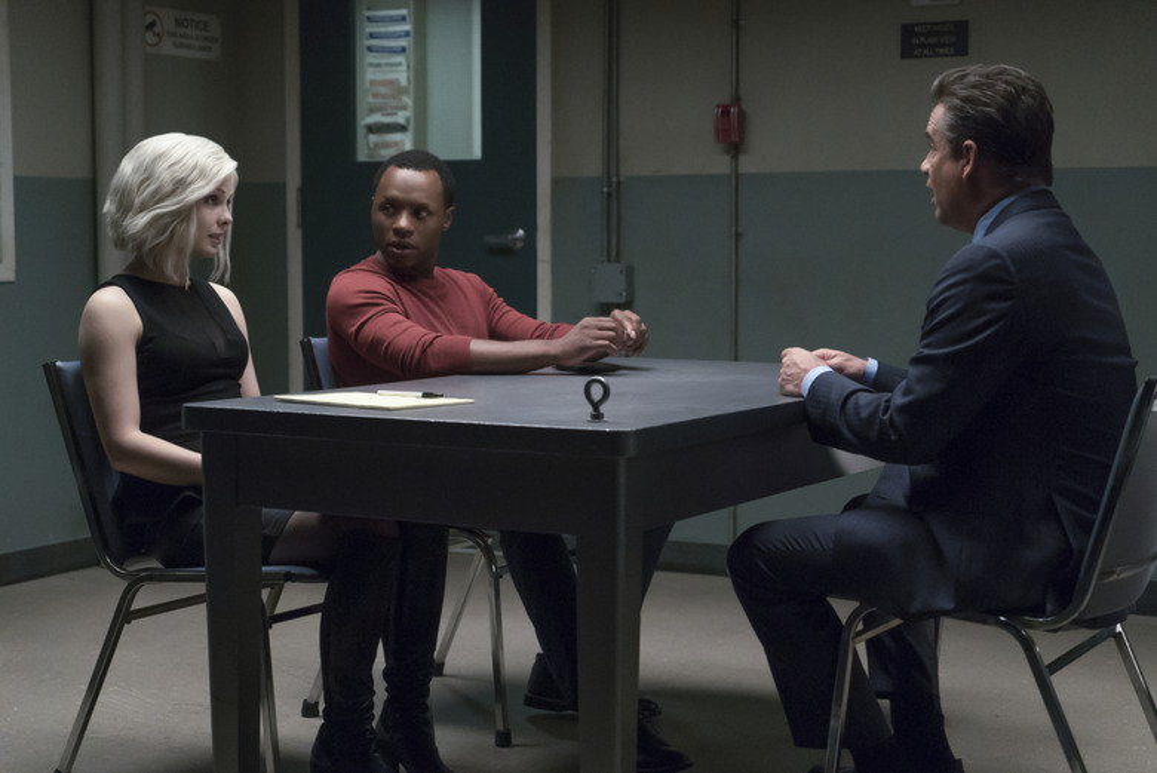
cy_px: 386
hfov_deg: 32.9
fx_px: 1961
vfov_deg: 22.3
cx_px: 578
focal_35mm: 61
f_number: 4
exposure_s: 1/200
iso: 8000
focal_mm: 61
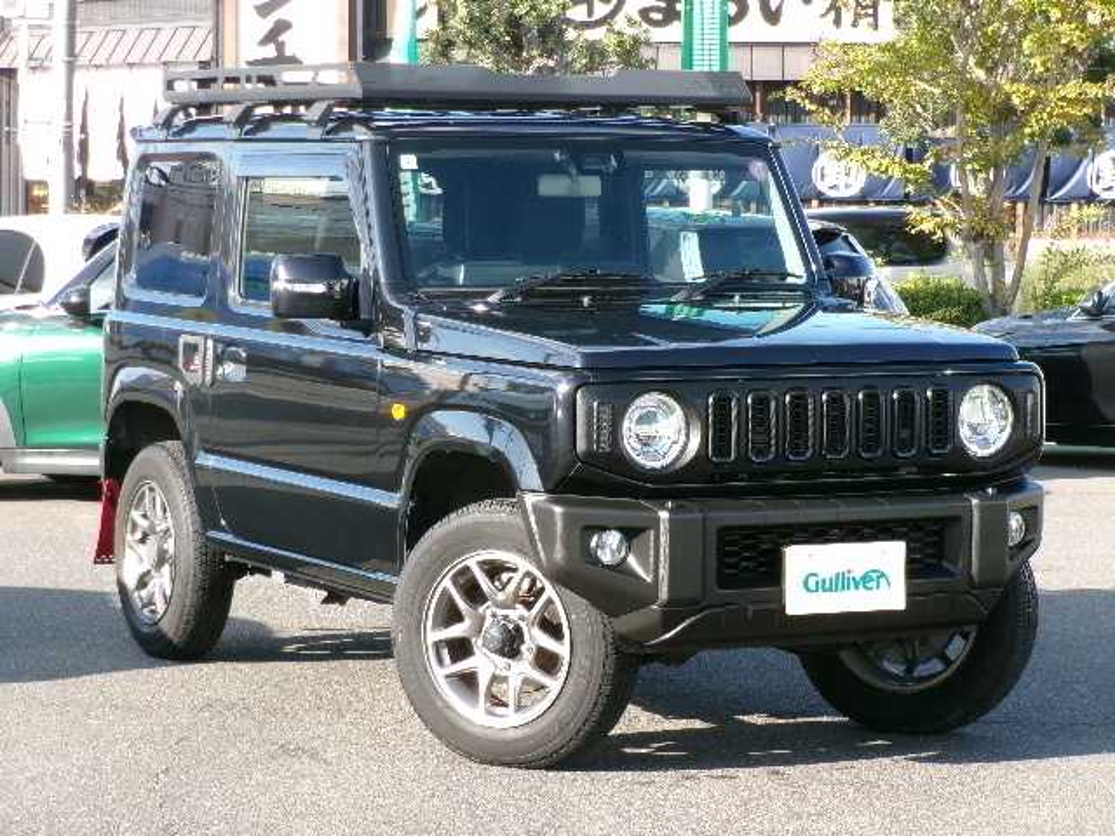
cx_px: 558
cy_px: 418
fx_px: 3704
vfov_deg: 12.9
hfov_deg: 17.1
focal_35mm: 115
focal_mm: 20.6
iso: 100
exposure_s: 1/85
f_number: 6.2
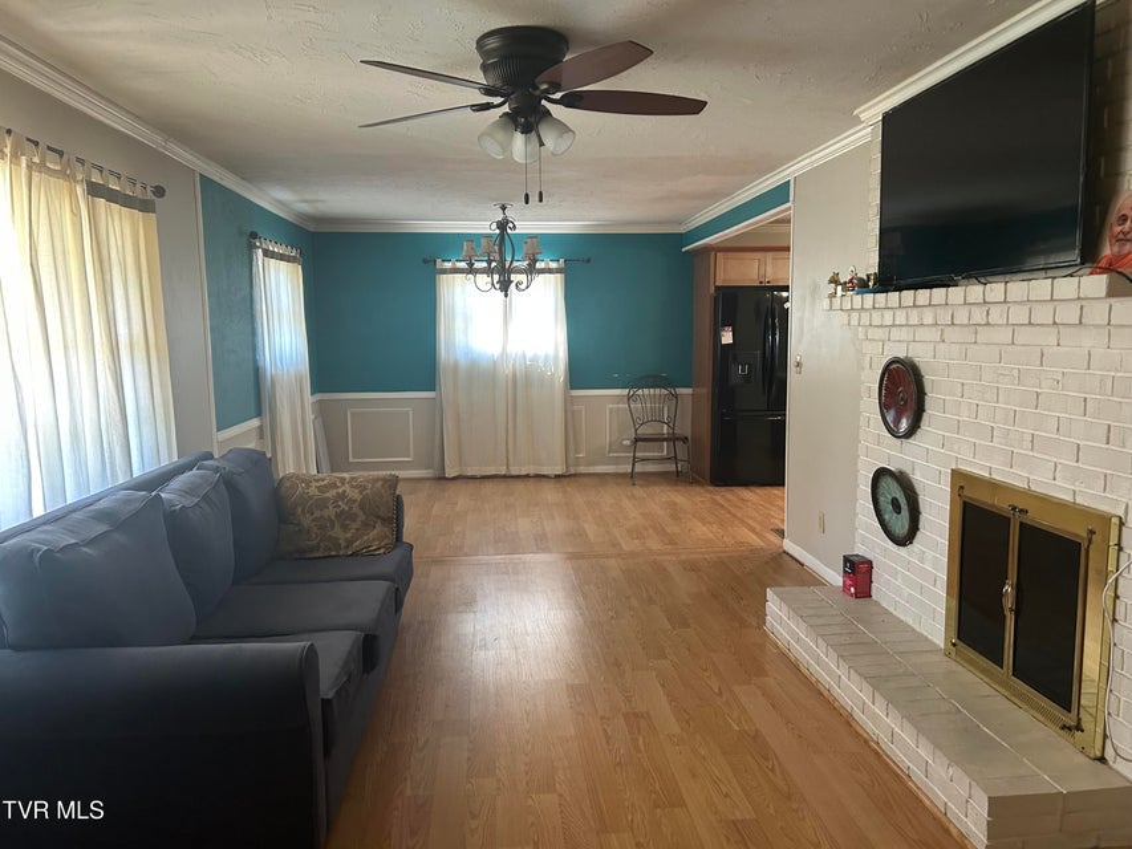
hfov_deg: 67.3
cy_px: 424
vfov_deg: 53.1
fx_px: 850
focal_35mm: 26
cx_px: 566
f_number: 1.5
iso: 250
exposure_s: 1/60
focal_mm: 5.7
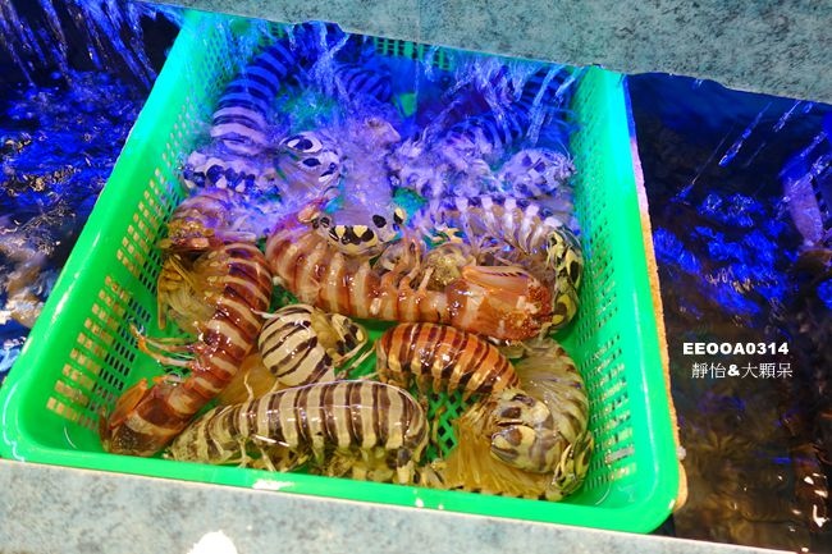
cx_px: 416
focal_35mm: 24
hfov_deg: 73.8
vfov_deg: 53.1
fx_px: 554
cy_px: 277
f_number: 2
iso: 125
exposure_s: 1/30
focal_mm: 8.8
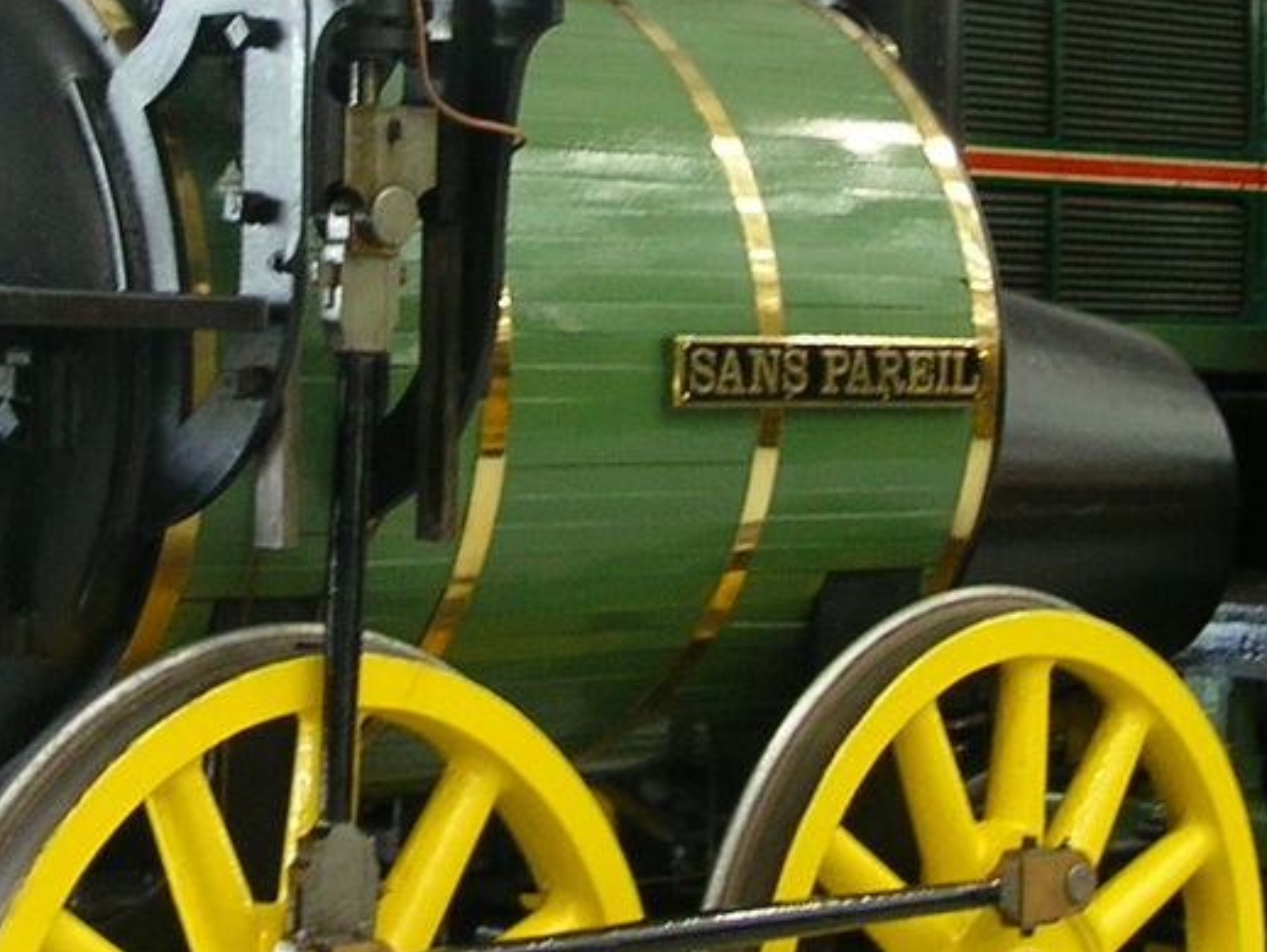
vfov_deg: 13.2
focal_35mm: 111
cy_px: 111
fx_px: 4065
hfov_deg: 17.7
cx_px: 484
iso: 50
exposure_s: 1/10.5
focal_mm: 6
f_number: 2.7
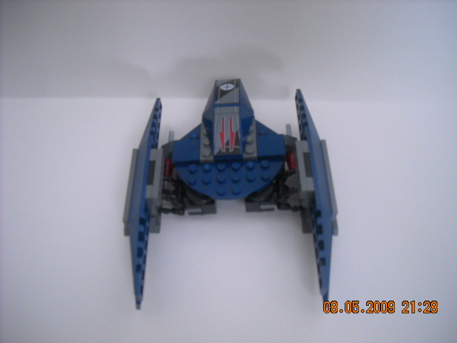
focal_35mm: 35
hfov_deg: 52.6
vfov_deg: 40.7
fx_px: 462
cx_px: 228
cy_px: 172
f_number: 2.8
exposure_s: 1/47
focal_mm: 5.7
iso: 400
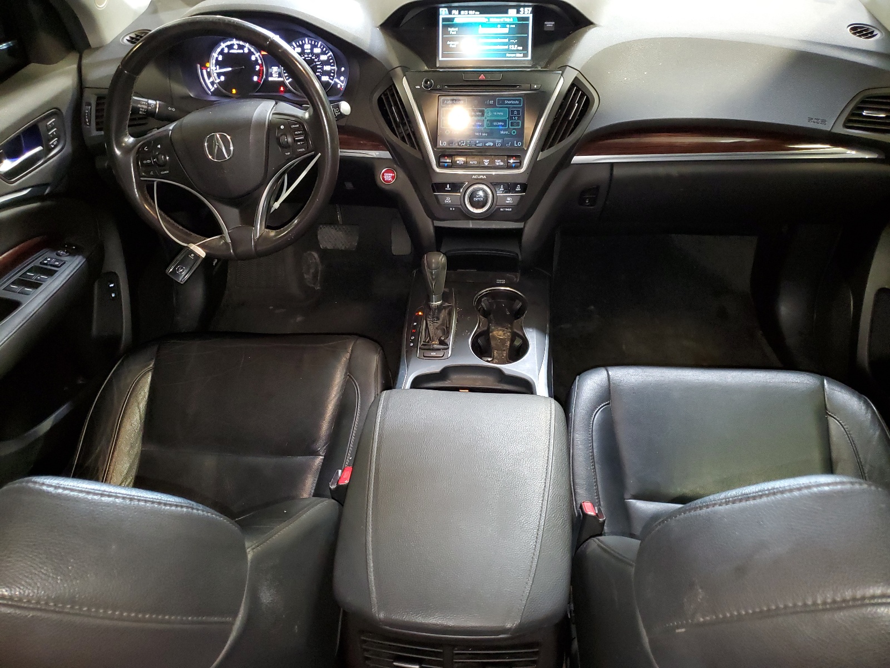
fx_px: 668
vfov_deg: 53.1
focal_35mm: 26
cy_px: 334
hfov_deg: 67.3
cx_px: 445
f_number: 1.5
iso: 310
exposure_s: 1/17
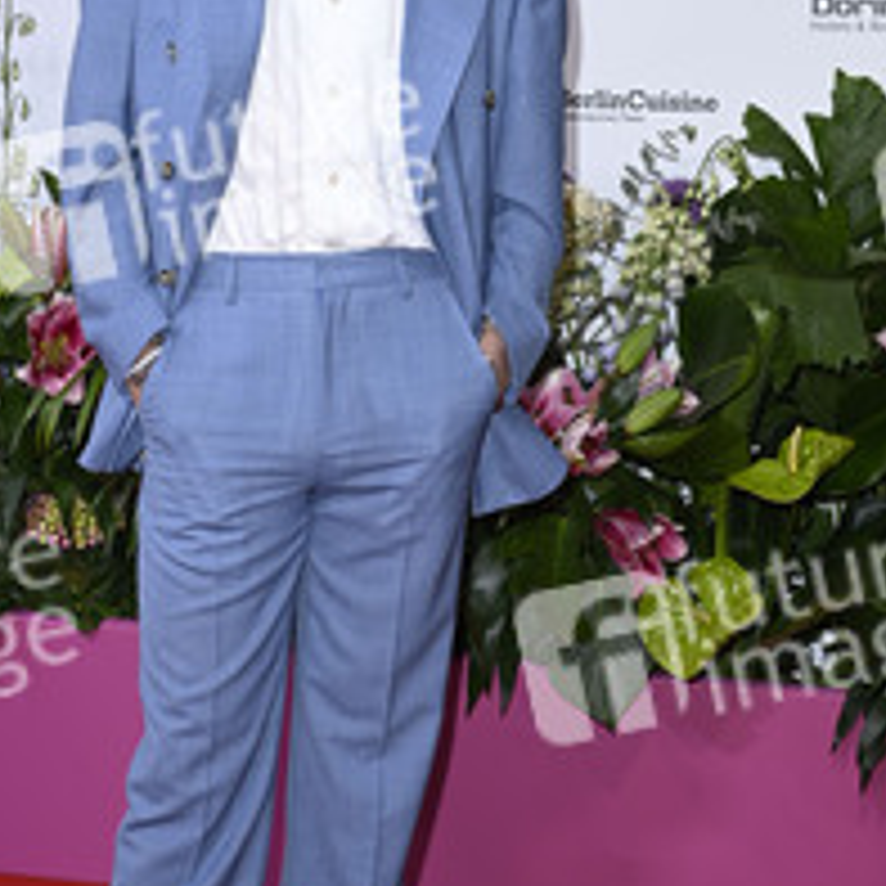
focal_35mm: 114
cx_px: 337
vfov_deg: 15.3
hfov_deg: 15.3
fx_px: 3301
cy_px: 414
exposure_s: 1/250
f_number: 6.3
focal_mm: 66
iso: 640
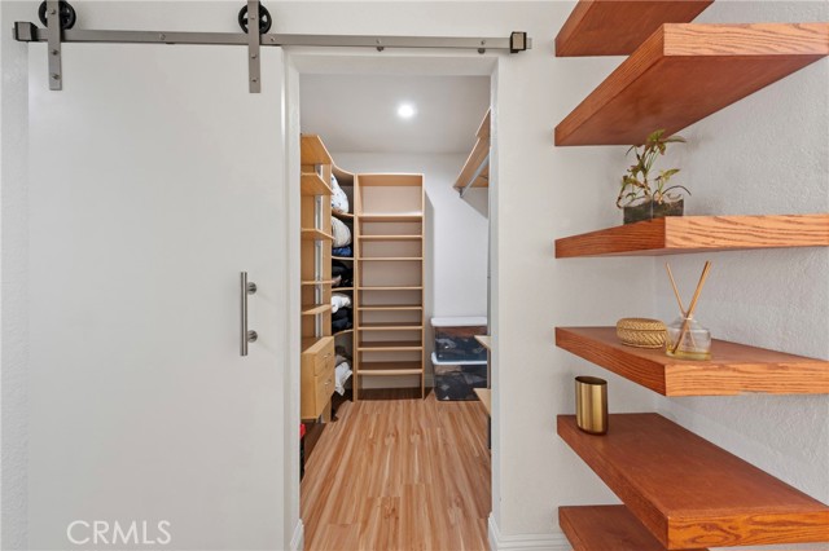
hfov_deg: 104.3
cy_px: 276
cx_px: 414
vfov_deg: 81.1
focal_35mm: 14
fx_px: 322
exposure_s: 2
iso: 200
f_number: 9.5
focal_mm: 14
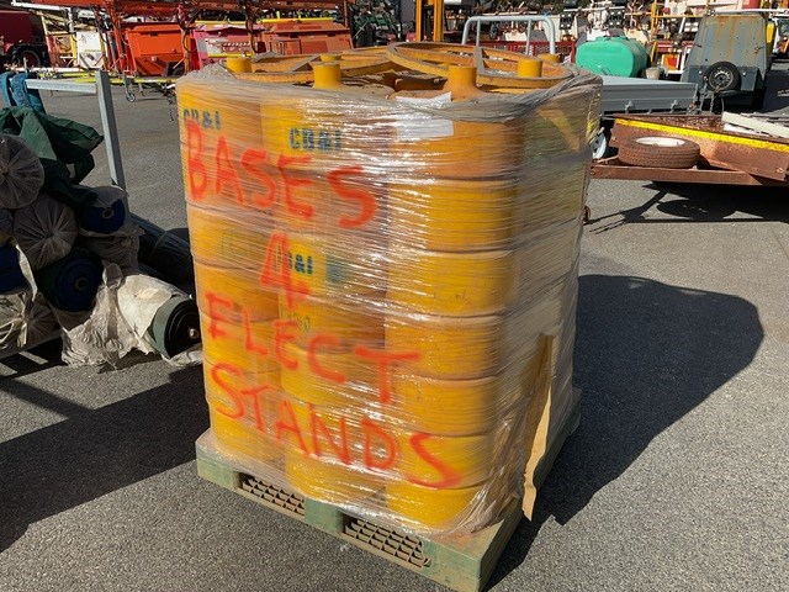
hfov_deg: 61.7
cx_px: 394
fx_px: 661
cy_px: 296
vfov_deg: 48.2
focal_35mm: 29
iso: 16
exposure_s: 1/3534
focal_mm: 3
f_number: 1.8
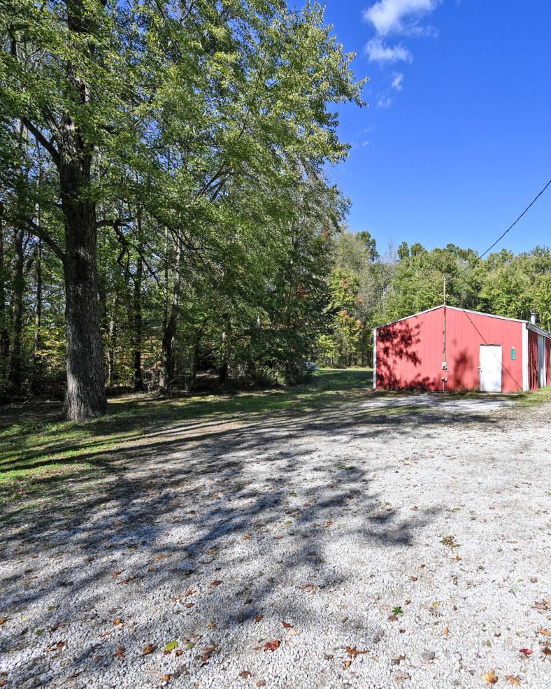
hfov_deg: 65.5
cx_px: 385
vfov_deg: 80.4
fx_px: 408
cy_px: 344
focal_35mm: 20
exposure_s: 1/320
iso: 100
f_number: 6.3
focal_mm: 14
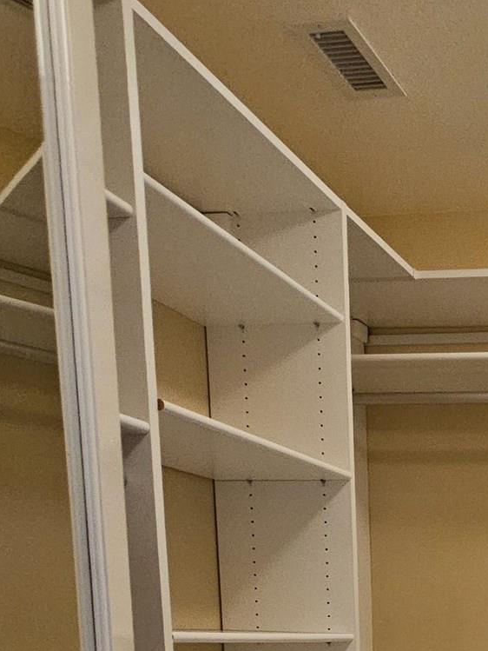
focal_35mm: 40
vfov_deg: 37.4
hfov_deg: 27.8
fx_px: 752
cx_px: 679
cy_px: 750
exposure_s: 1/60
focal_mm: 2.2
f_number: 2.2
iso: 200
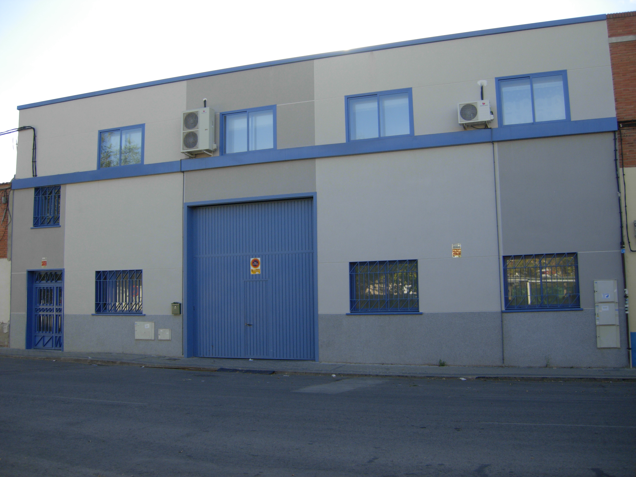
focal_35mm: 36
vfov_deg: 39.7
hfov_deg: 51.4
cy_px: 238
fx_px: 661
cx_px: 318
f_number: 2.7
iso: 50
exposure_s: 1/418
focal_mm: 7.5
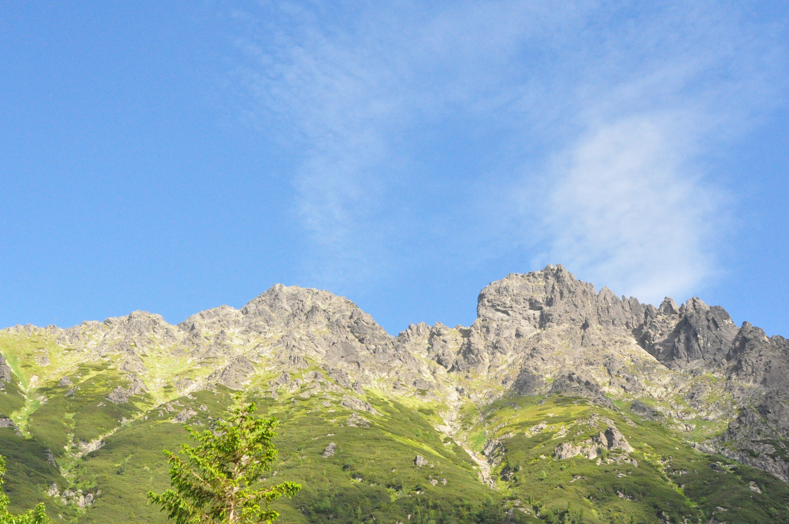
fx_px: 1160
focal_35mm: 53
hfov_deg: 37.5
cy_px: 286
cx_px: 354
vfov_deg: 25.4
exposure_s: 1/1000
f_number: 13
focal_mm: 28
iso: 2000
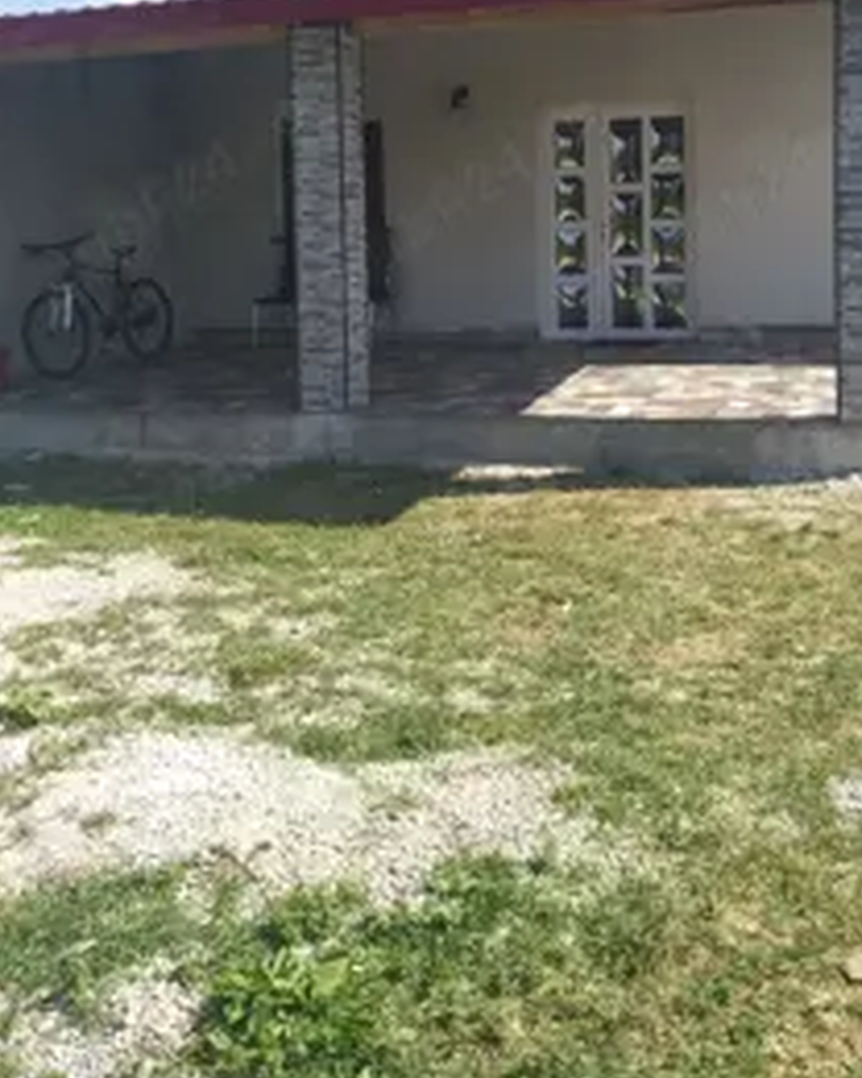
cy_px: 265
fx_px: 1052
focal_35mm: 33
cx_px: 609
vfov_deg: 51.8
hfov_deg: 43.6
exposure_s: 1/654
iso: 100
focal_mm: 3.81
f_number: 2.2
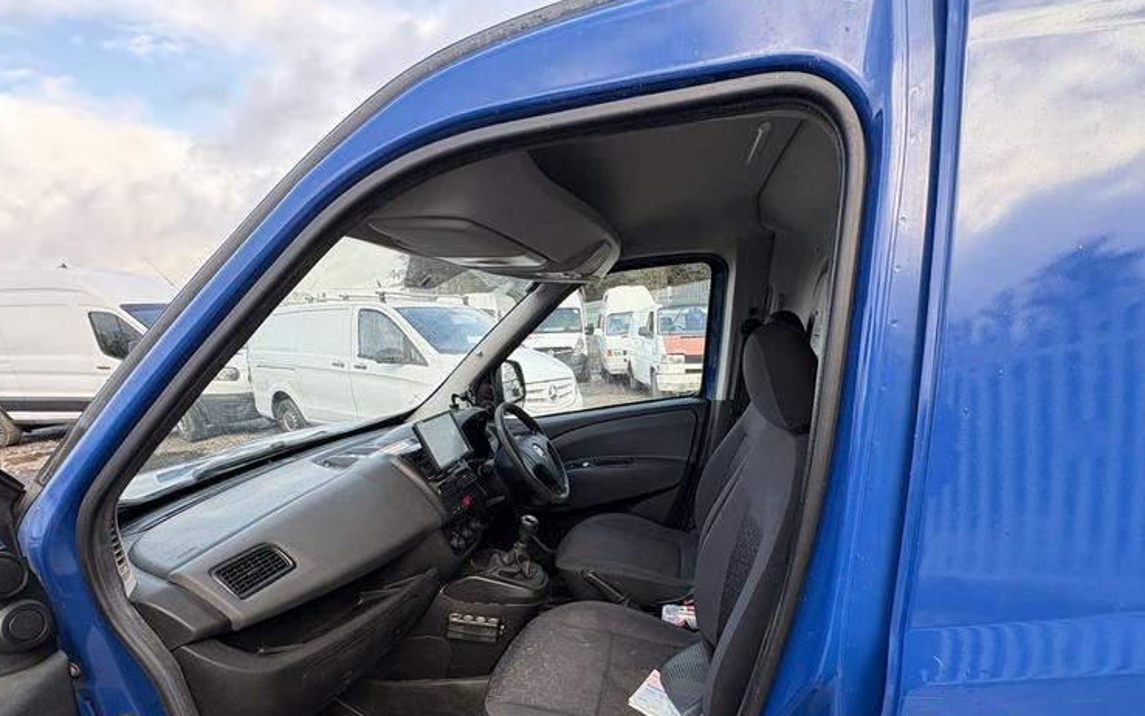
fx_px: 562
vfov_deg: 62.5
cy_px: 505
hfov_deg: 90.8
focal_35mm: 18
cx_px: 624
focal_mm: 2.22
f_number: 2.2
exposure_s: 1/123
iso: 125
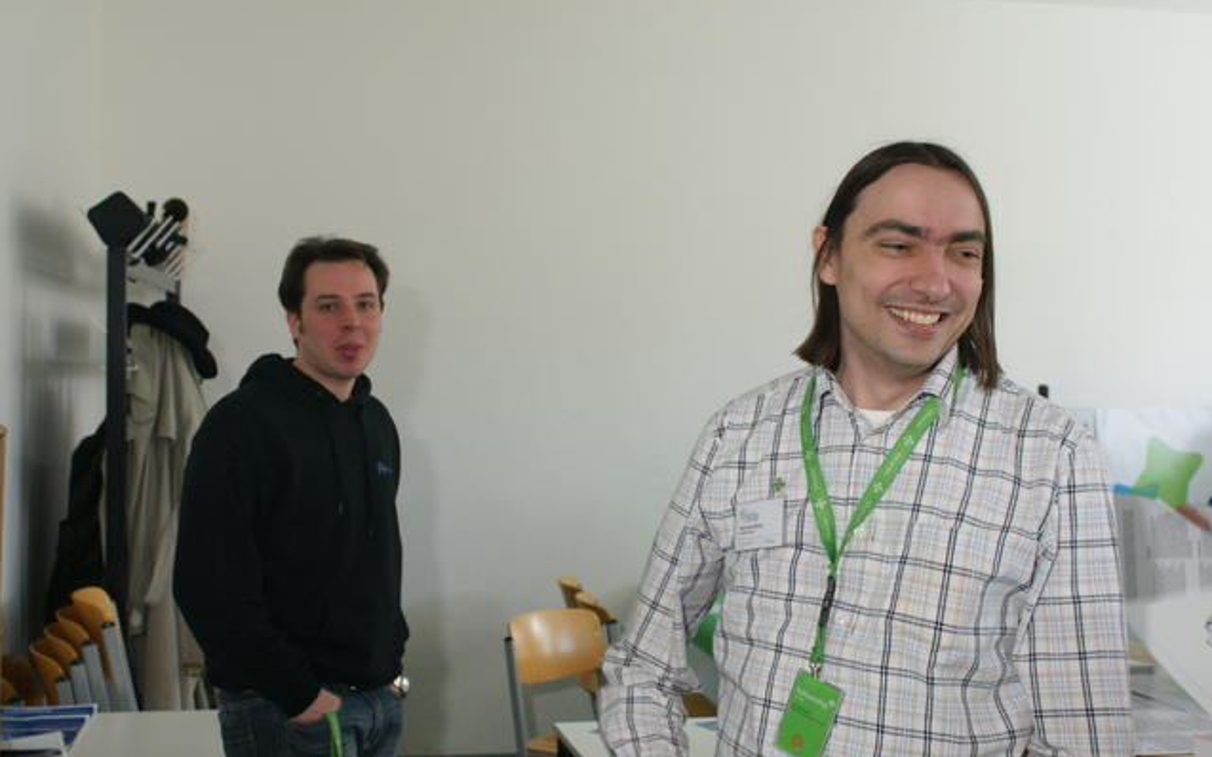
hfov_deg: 46.2
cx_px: 607
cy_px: 389
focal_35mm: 43
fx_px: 1420
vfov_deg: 29.9
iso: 800
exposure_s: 1/80
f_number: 5.6
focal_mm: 28
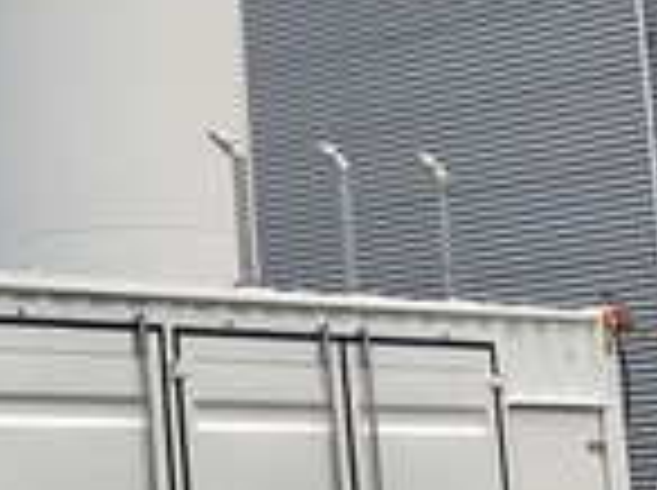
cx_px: -216
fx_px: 2463
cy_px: 162
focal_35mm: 130
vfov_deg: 11.4
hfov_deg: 14.5
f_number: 1.8
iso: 32
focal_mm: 4.25
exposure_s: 1/481
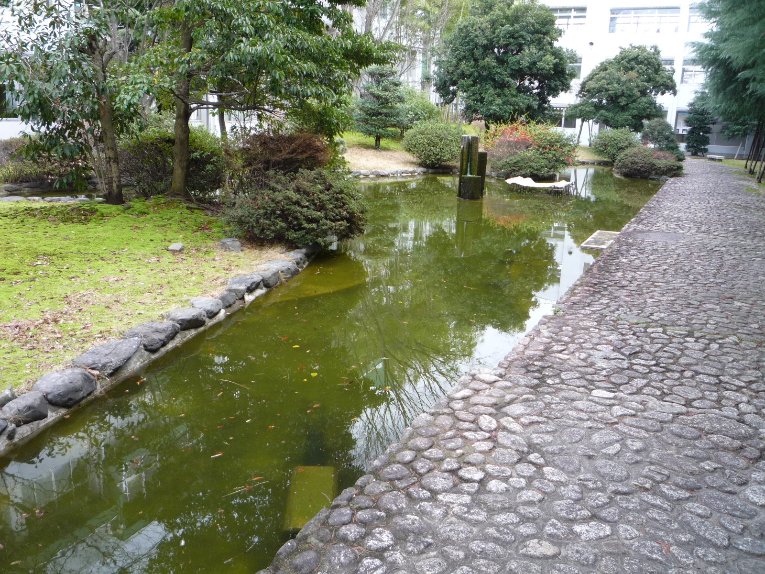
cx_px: 382
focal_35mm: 30
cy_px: 287
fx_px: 663
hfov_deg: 60.0
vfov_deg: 46.8
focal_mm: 5.2
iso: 100
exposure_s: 1/50
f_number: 3.3
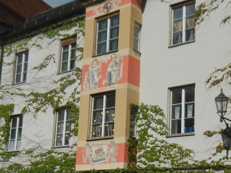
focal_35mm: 69
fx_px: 461
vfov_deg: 21.1
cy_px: 132
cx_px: 125
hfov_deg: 28.1
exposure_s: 1/1084
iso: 160
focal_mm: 5.4
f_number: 7
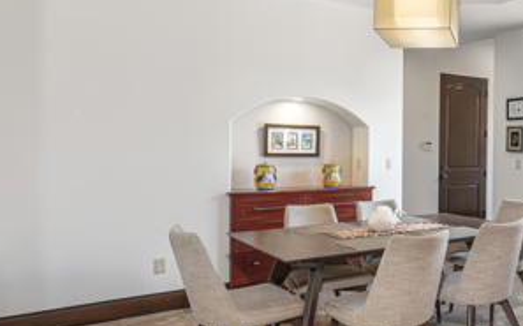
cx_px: 423
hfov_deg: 54.0
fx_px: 470
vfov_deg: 38.2
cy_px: 161
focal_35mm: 33
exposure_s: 1/60
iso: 200
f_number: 8
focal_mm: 15
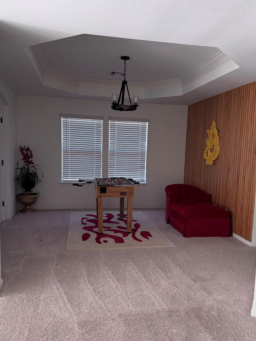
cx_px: 136
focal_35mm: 30
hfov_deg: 46.8
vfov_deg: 59.9
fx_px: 296
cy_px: 183
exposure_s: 1/121
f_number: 1.78
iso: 200
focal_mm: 6.76
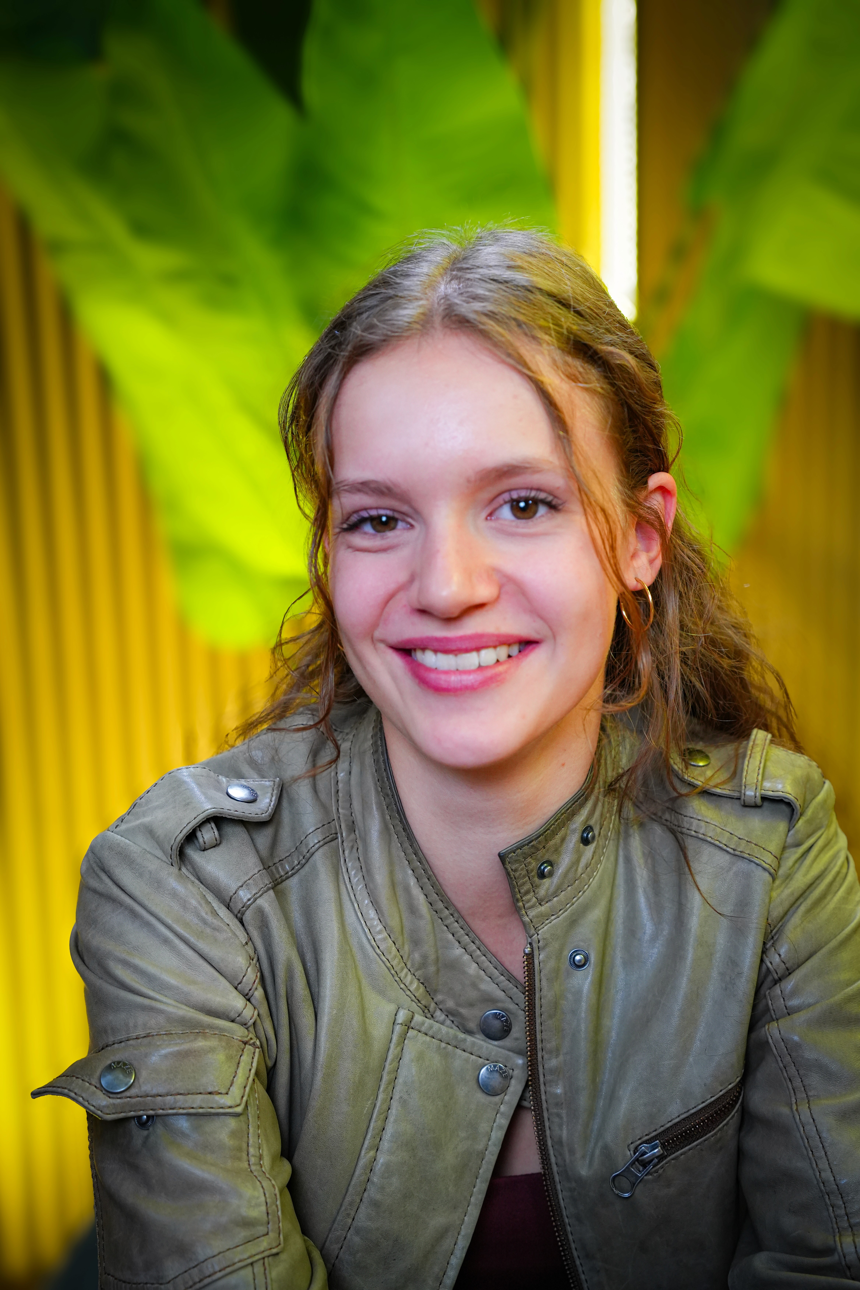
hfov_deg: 24.2
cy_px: 645
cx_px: 430
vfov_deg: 35.7
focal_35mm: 56
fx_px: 2003
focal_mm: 55.9
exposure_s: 1/160
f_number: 4
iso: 2500
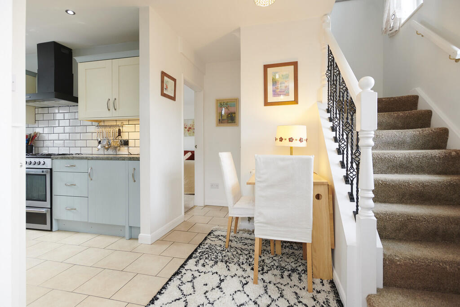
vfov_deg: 70.5
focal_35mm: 17
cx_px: 230
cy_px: 154
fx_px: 217
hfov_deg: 93.3
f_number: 7.1
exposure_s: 1/30
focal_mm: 17
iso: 500
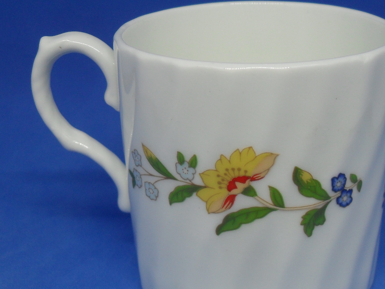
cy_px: 169
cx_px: 242
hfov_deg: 33.1
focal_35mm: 58
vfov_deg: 25.2
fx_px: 645
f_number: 2.8
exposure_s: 1/90
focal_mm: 6.2
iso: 100
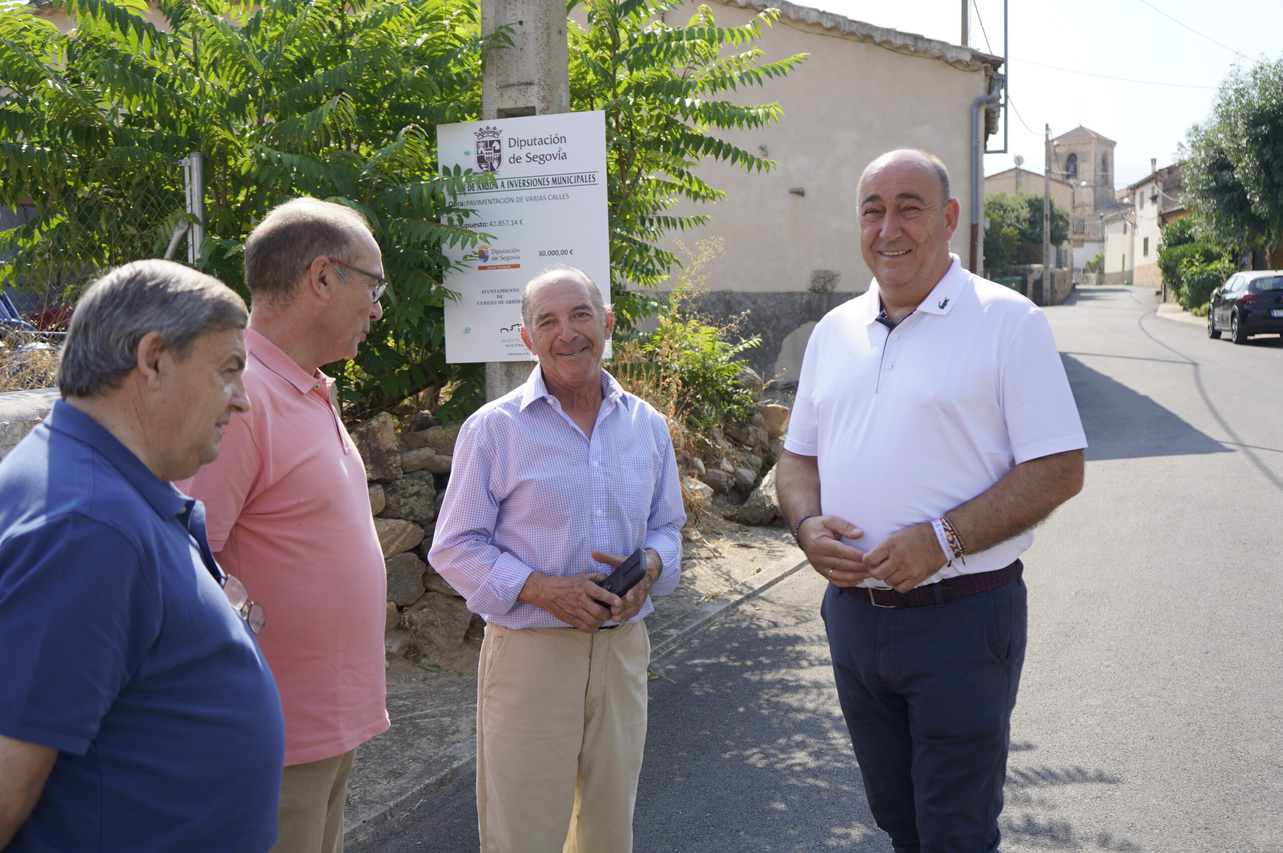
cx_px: 642
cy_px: 426
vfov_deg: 35.0
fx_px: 1353
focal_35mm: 38
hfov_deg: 50.7
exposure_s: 1/350
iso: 100
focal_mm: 38
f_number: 4.5
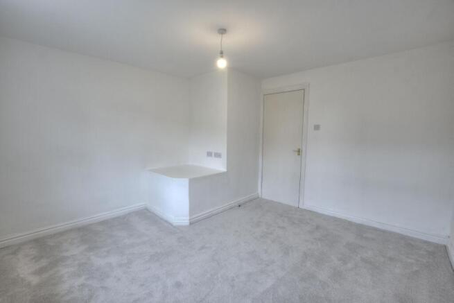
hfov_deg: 100.4
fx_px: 189
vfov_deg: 77.4
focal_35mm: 15
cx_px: 227
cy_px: 152
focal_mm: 10
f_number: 8
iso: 400
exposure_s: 1/30
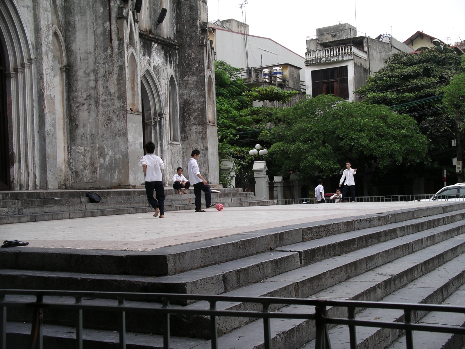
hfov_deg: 36.8
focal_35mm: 52
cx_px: 232
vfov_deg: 28.0
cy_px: 174
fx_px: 699
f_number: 3.8
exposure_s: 1/200
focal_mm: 10.9
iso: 64
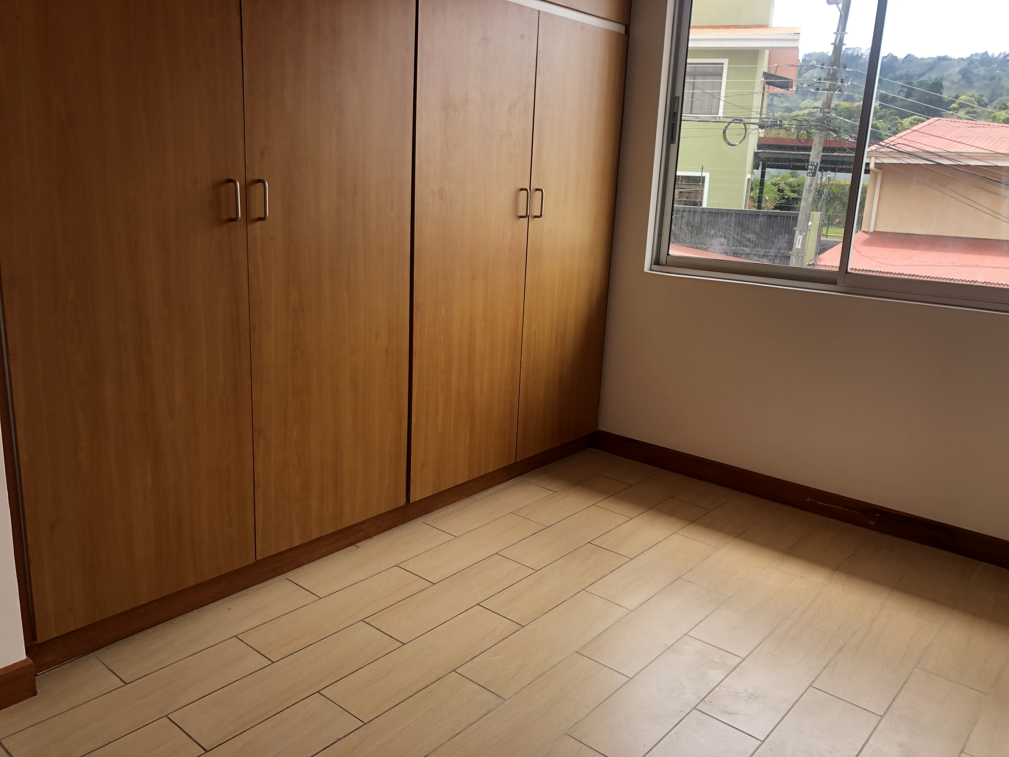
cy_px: 378
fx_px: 816
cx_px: 504
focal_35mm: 28
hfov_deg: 63.4
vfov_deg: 49.7
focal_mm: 4
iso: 20
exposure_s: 1/128
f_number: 1.8
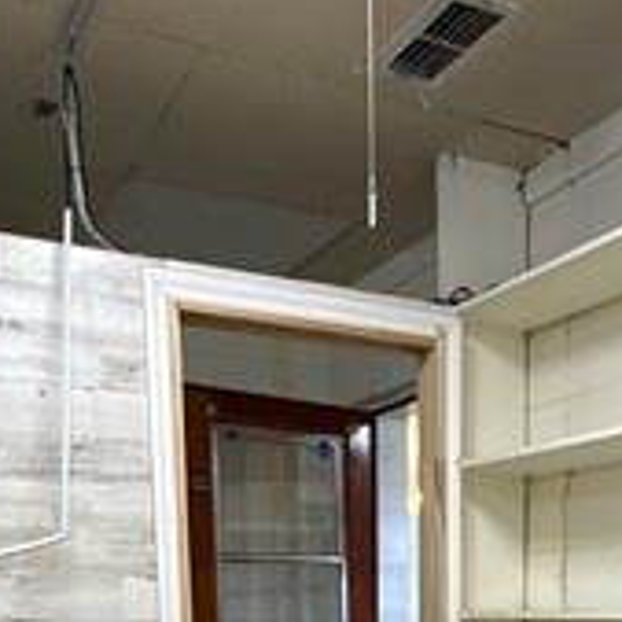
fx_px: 955
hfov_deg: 36.0
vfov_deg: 30.5
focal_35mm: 47
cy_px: 751
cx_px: 364
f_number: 2.2
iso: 200
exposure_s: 1/120
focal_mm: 2.22
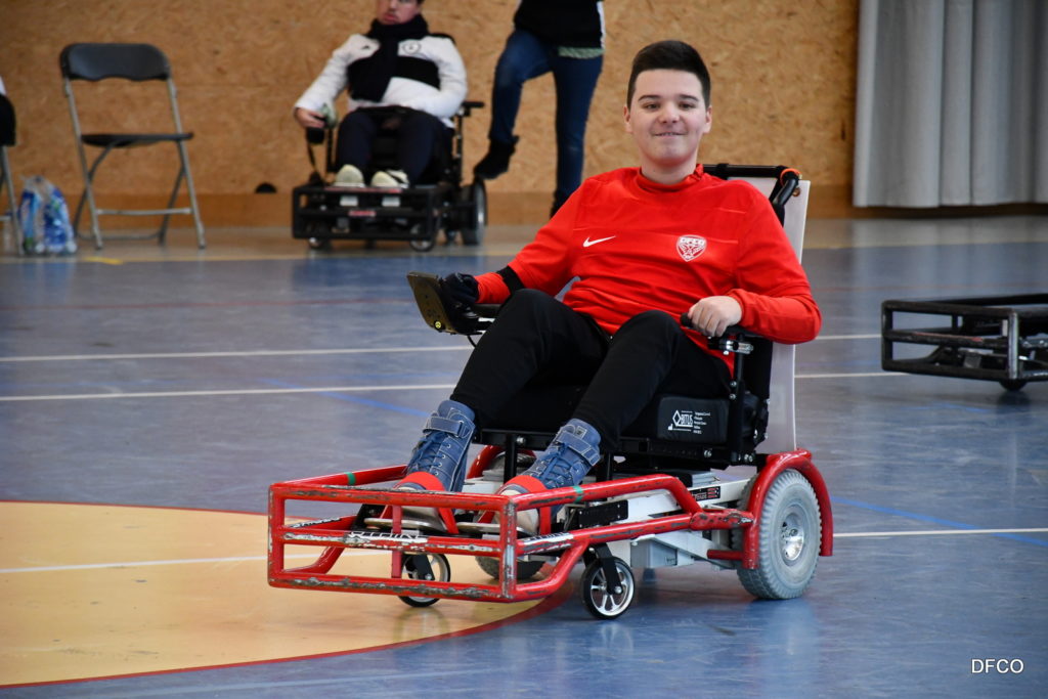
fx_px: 6114
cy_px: 350
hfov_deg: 9.8
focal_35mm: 210
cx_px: 524
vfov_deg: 6.5
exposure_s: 1/250
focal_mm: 140
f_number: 5.6
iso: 2500
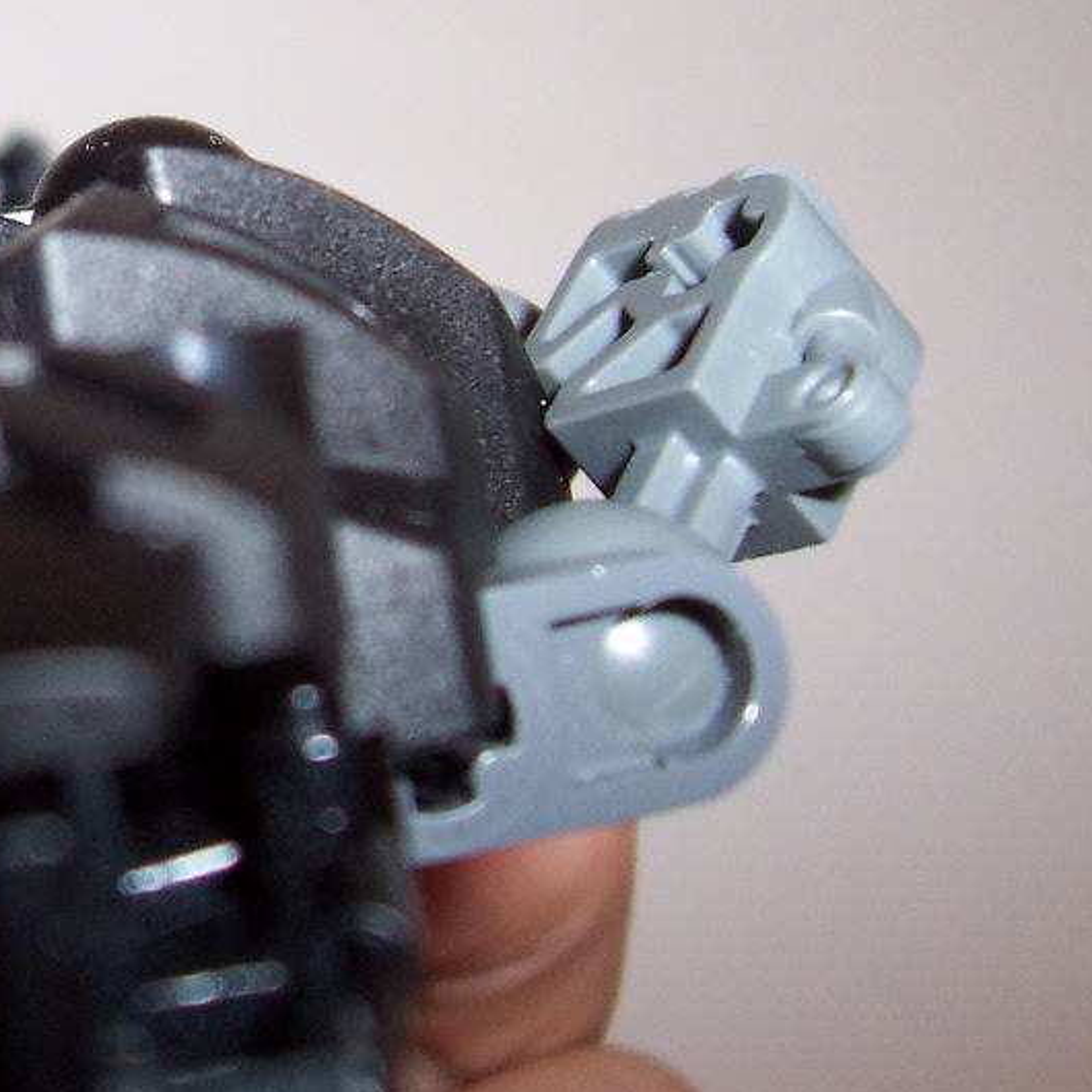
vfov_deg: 23.0
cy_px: 216
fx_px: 2641
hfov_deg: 22.0
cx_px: -138
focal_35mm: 74
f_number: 2.8
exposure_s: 1/60
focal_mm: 5.6
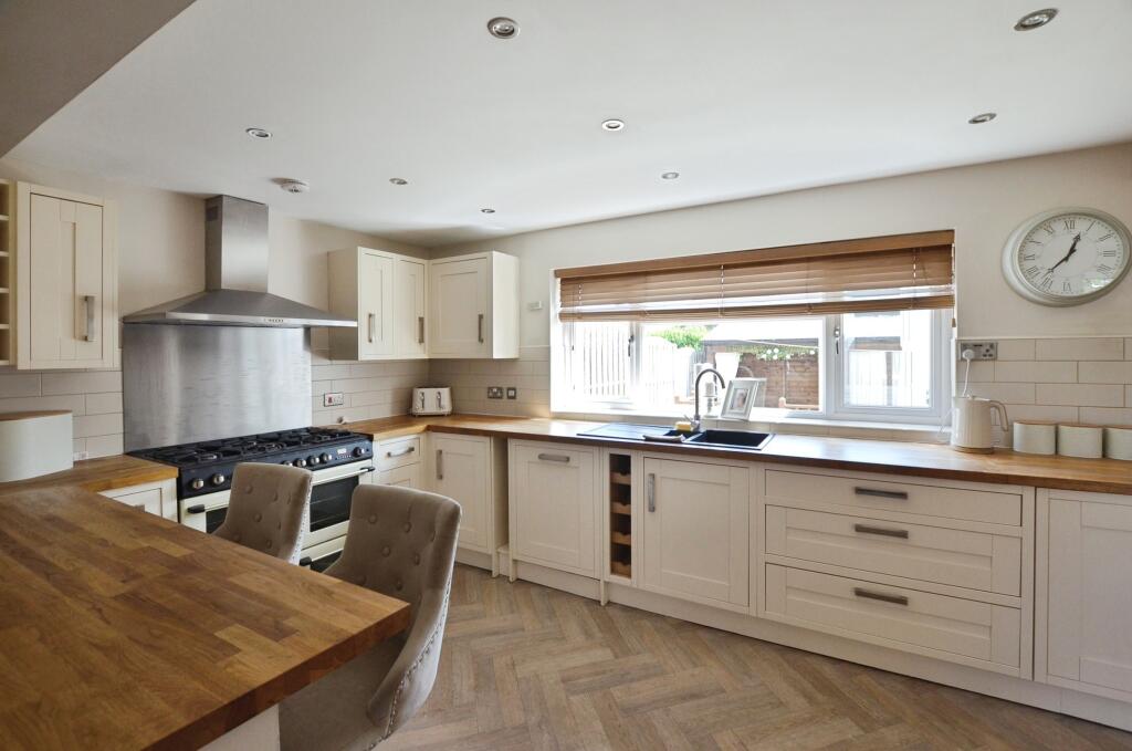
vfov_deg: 77.1
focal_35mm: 15
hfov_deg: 100.5
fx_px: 471
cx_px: 566
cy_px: 376
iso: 400
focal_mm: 10
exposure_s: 1/125
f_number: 5.6
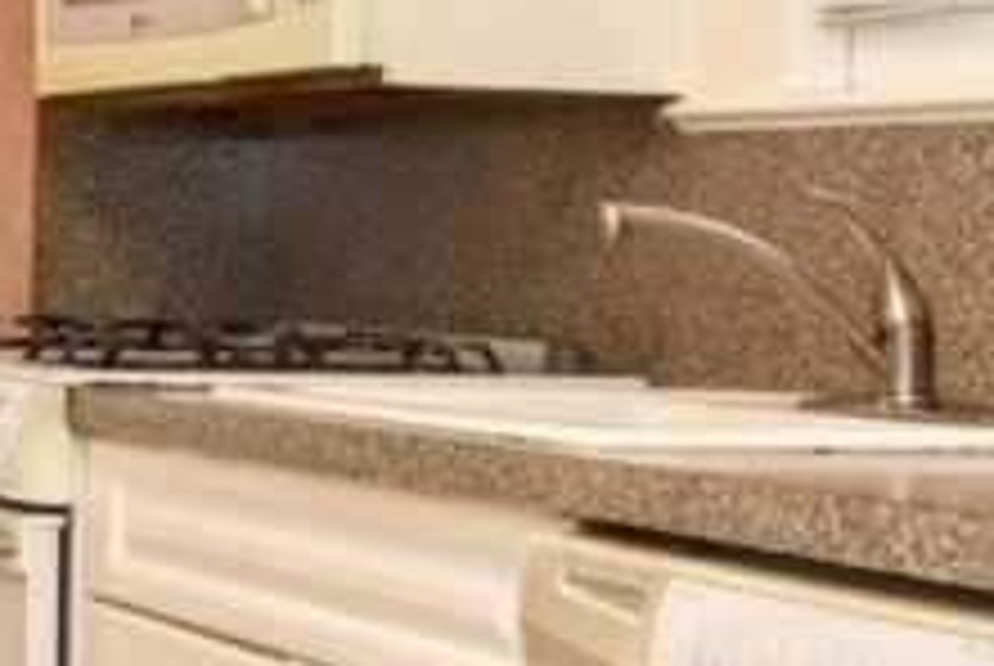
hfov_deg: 17.2
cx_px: -337
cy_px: 232
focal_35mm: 111
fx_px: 3069
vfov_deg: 12.4
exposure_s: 1/100
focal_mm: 24
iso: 800
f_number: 5
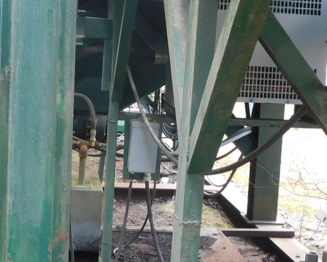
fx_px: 707
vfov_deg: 21.0
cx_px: 147
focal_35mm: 73
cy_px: 118
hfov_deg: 26.0
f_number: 3
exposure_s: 1/30
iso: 160
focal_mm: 4
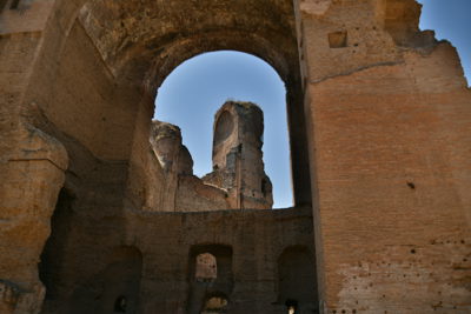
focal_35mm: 24
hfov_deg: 73.7
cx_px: 236
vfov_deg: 53.2
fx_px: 314
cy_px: 157
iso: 100
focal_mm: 16
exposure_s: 1/2000
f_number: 3.5
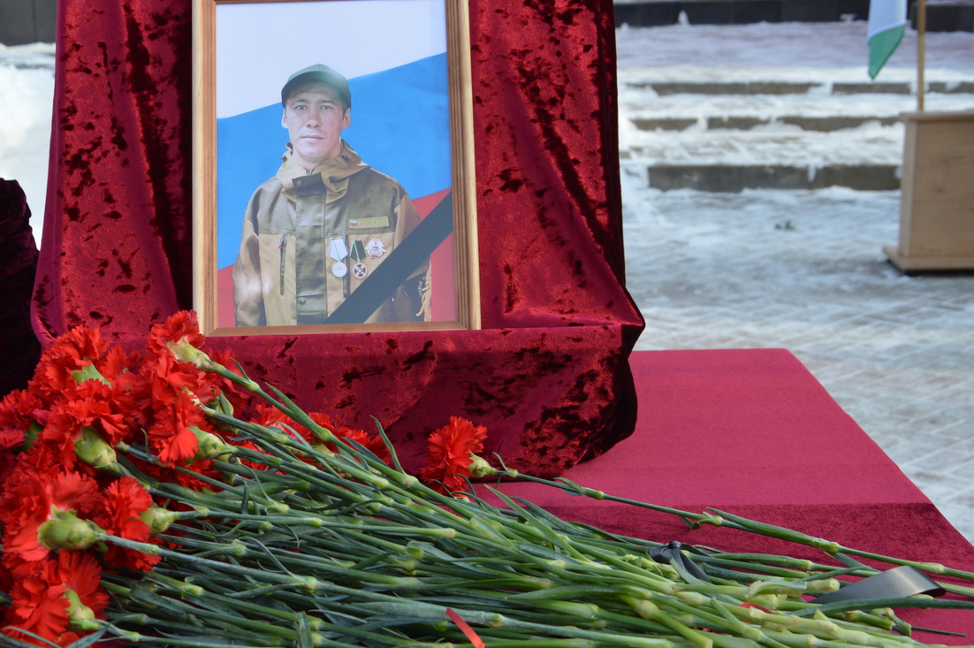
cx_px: 378
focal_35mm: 61
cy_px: 344
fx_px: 1649
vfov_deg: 22.2
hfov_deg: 32.8
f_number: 6.3
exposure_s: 1/160
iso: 100
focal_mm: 28
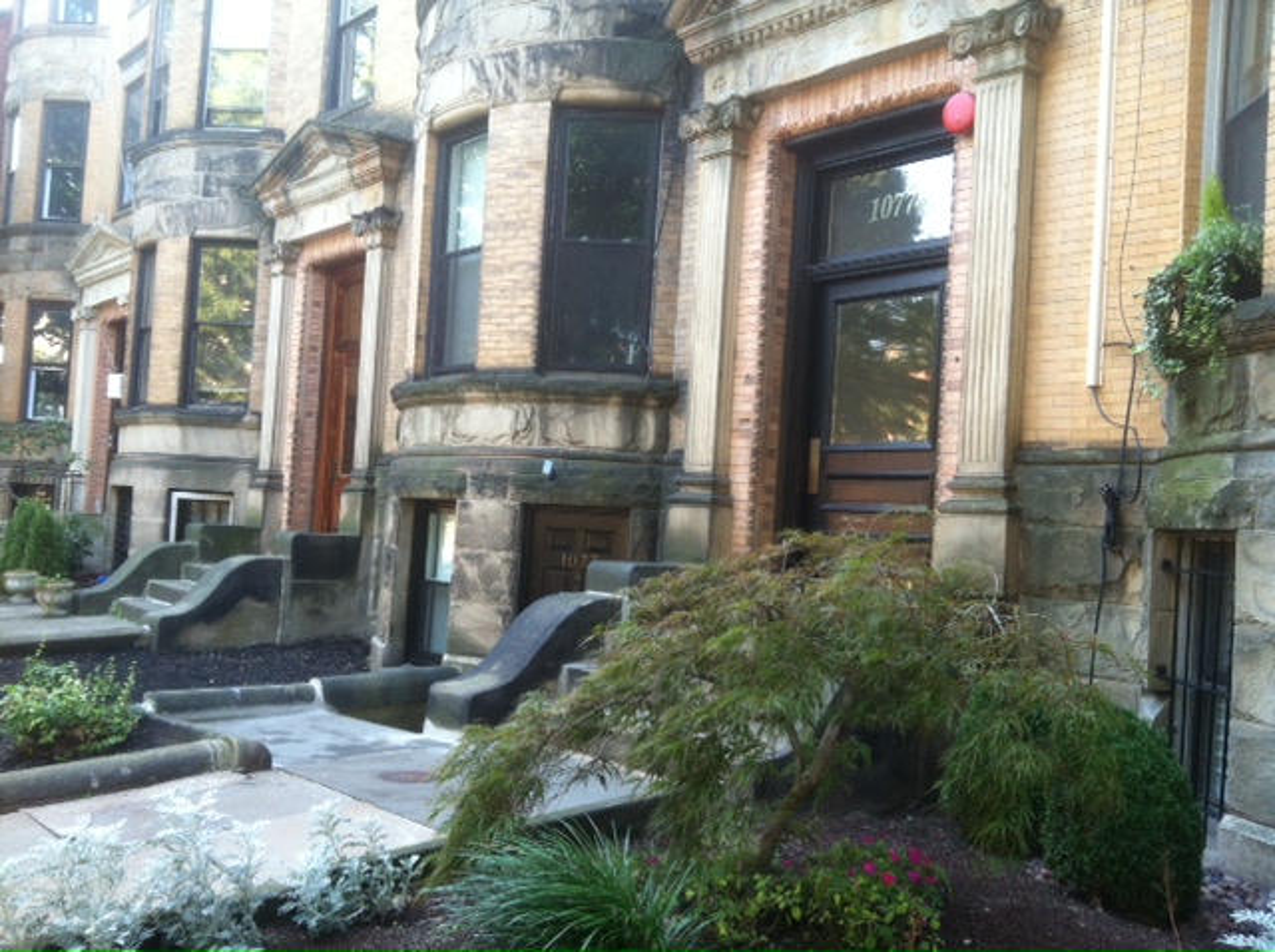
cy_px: 476
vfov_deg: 40.6
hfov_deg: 52.7
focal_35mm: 35
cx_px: 638
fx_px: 1287
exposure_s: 1/30
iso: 100
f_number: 2.8
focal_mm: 3.85
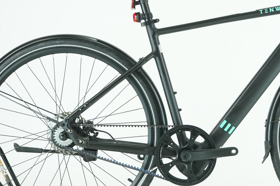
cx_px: 209
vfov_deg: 12.1
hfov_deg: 18.0
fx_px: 879
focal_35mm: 113
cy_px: 72
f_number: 5.6
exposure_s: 1/200
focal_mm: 61
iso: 2500
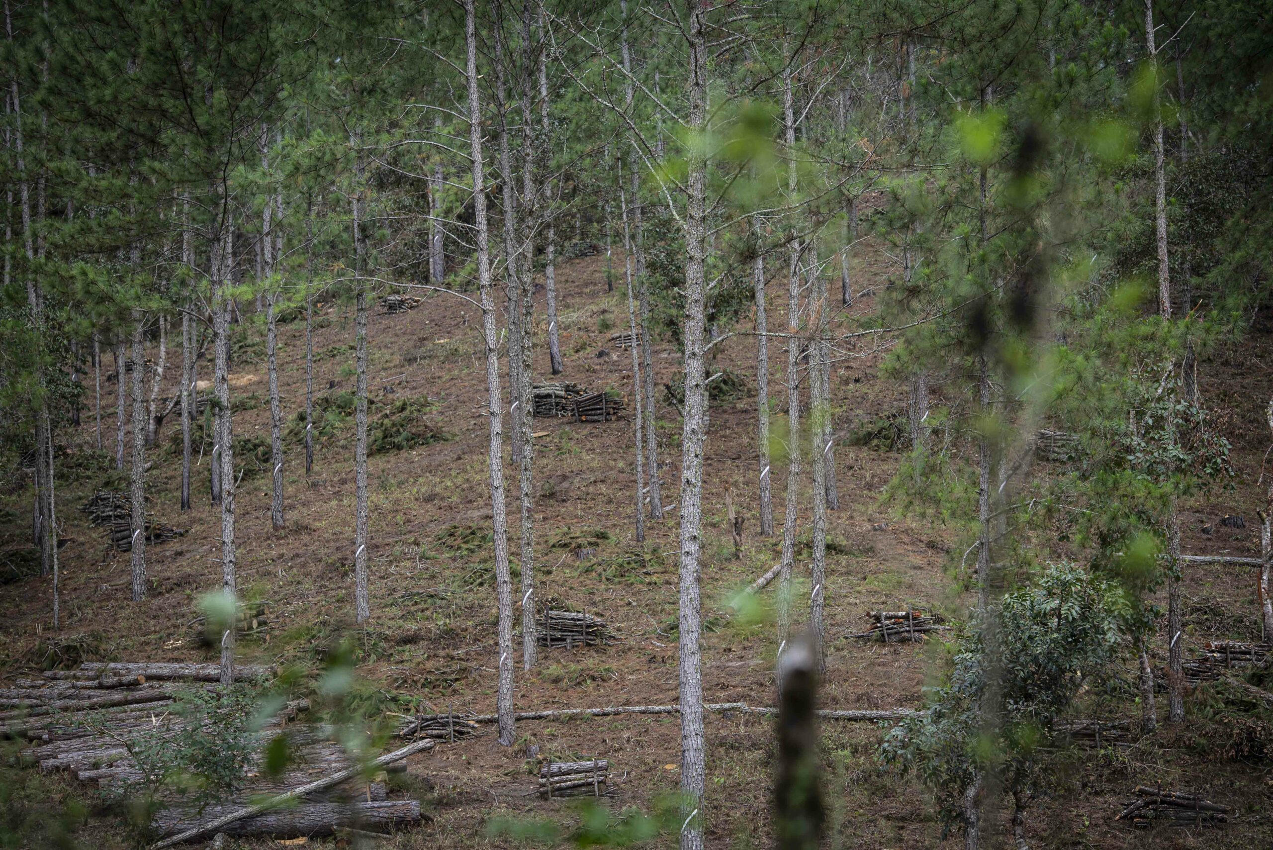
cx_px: 636
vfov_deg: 11.4
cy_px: 425
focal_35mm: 120
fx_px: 4245
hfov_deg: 17.1
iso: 250
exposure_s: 1/800
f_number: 5
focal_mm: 120
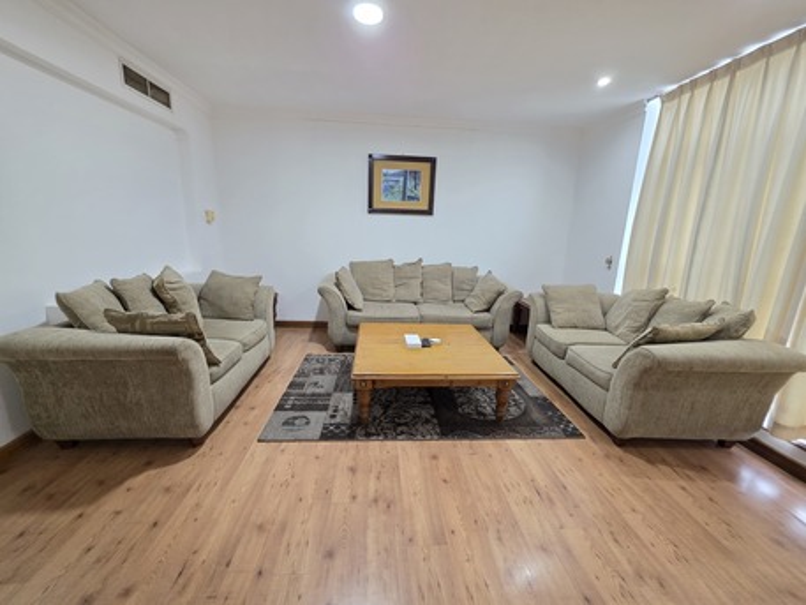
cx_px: 403
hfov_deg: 106.2
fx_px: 303
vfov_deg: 89.9
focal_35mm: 13
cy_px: 302
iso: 500
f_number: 1.9
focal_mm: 2.2
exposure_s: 1/50
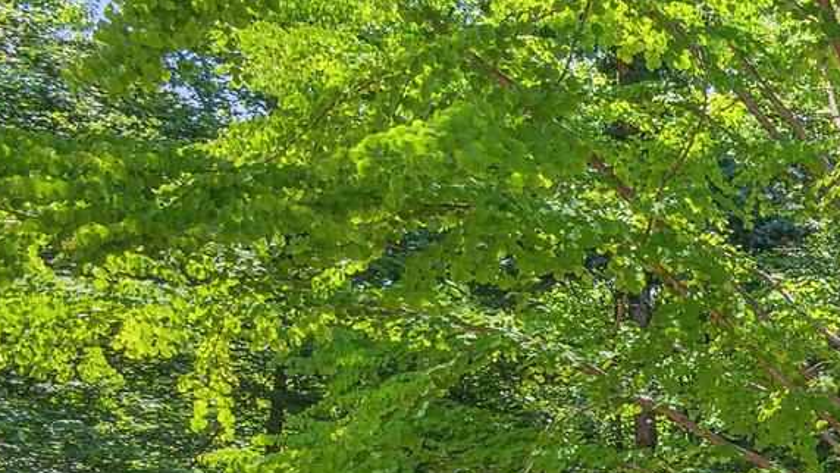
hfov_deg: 22.6
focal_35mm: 60
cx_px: 1463
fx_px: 1337
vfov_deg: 17.0
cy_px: 813
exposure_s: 1/160
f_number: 8
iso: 200
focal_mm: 16
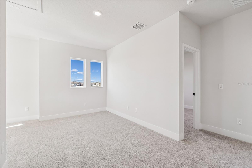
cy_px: 84
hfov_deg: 100.4
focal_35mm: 15
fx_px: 105
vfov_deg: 77.3
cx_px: 126
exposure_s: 1/6
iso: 100
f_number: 7.1
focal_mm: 10
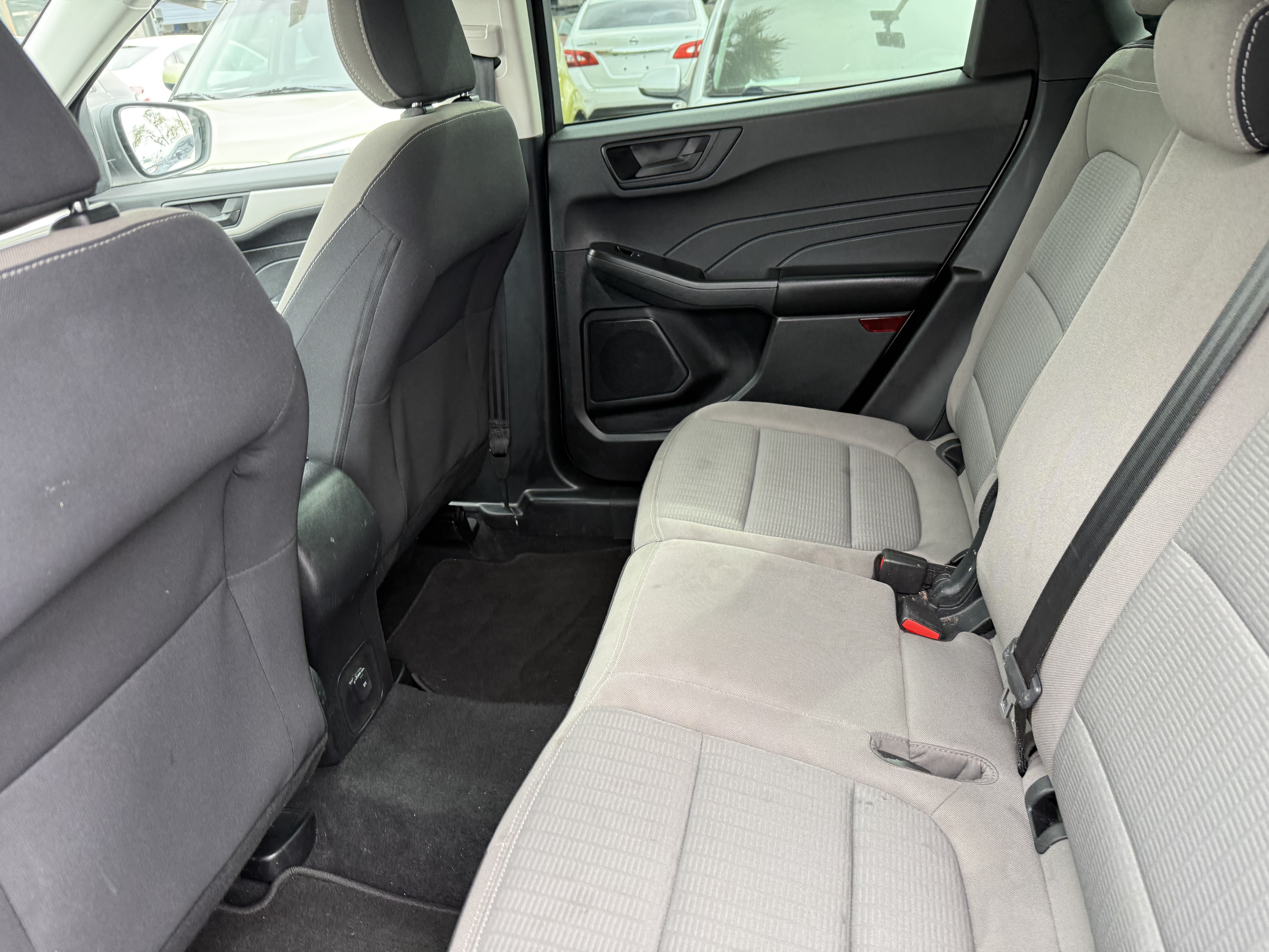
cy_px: 476
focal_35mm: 24
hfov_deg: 71.6
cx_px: 634
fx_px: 880
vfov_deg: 56.8
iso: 200
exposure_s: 1/102
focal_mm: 6.76
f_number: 1.78
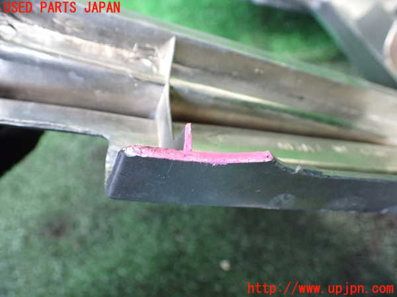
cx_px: 198
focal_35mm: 30
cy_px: 148
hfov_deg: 60.0
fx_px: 344
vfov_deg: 46.8
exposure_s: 1/100
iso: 800
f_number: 2.3
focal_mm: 5.4
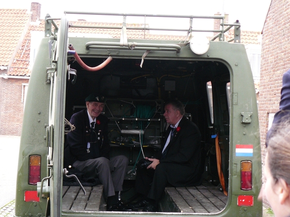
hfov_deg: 28.6
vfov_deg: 21.6
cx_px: 145
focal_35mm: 68
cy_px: 108
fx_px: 570
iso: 200
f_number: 3.2
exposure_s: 1/30
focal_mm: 11.4
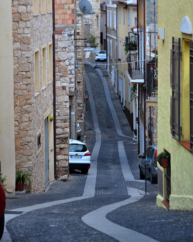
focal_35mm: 149
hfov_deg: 10.4
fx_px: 1064
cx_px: 105
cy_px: 83
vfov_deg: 12.9
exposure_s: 1/25
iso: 400
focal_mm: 80
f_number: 5.3
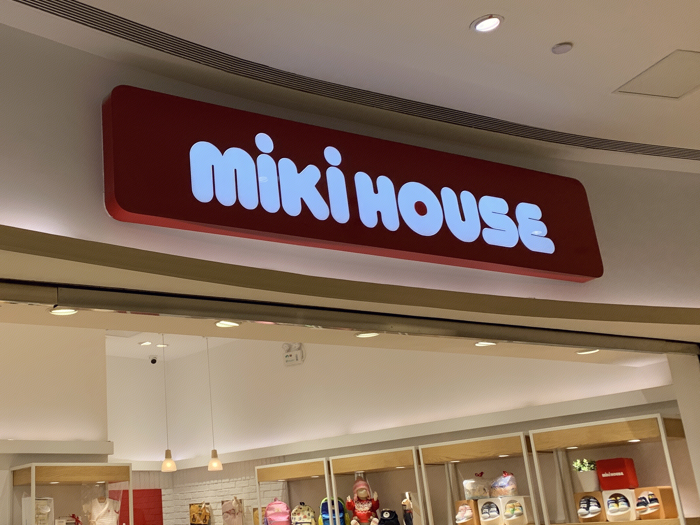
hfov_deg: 42.4
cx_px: 169
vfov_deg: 33.6
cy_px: 238
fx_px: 869
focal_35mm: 43
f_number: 1.8
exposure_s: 1/139
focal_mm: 4.25
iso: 25
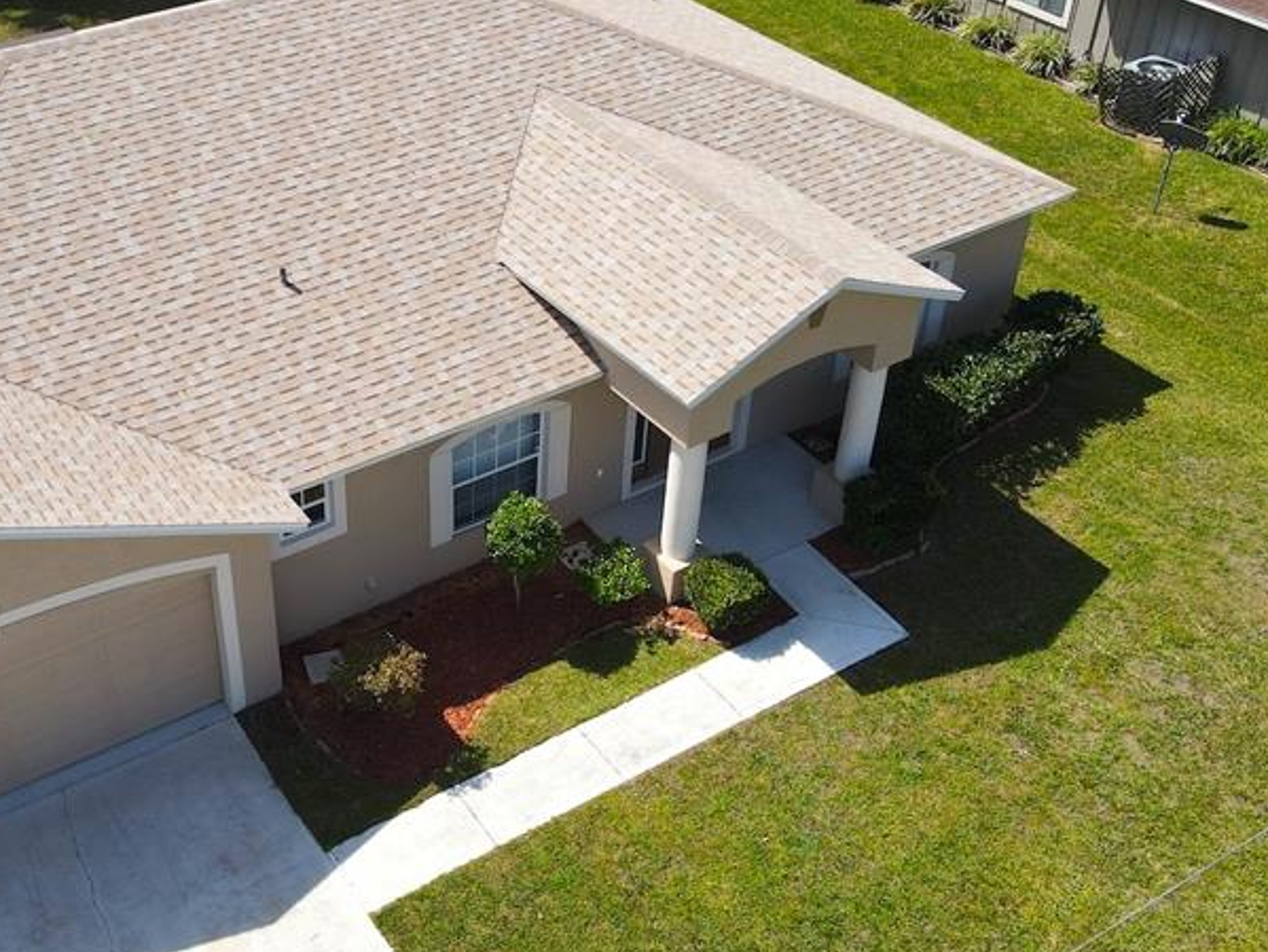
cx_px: 415
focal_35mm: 41
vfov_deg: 35.1
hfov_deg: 45.0
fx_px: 1503
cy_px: 423
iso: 100
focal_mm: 4.5
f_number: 2.8
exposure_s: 1/640
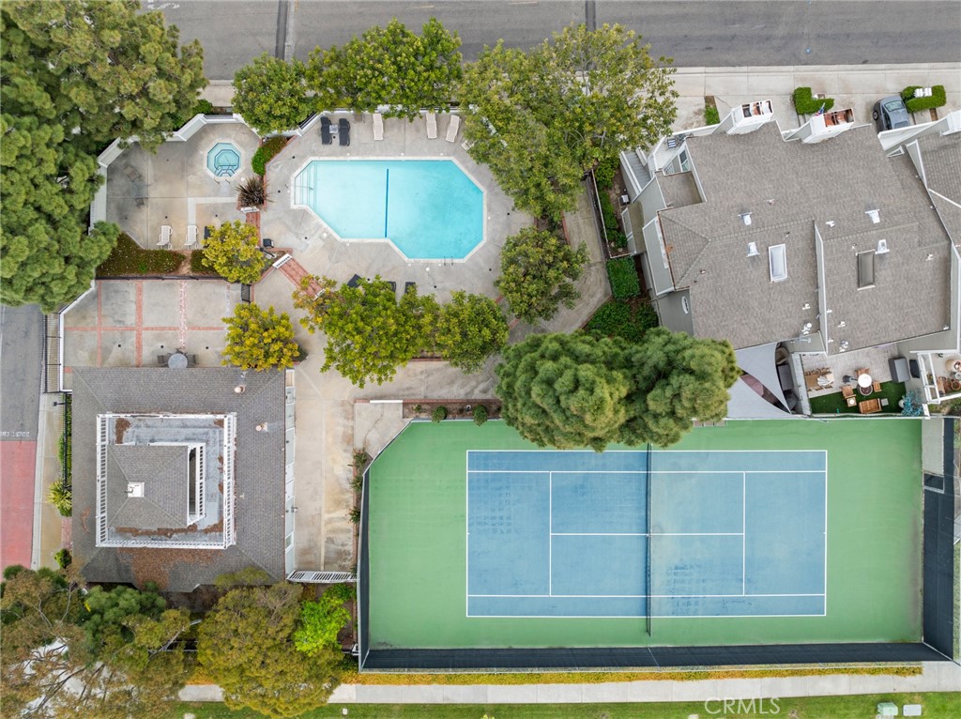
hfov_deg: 71.6
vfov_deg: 56.7
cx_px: 480
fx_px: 666
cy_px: 360
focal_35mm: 24
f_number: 2.8
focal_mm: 12.29
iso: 100
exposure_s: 1/30
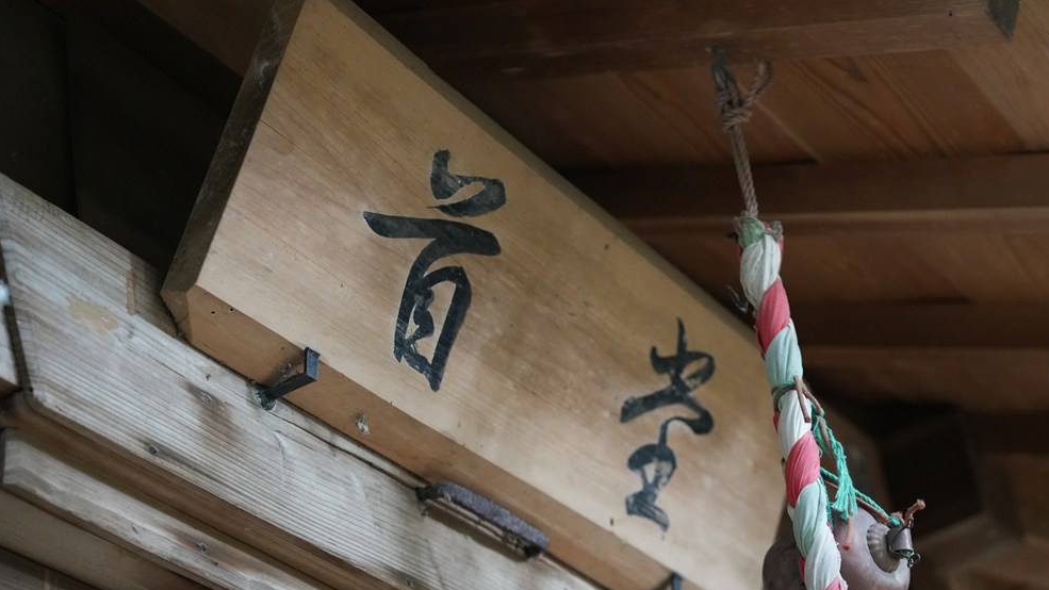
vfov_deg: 16.3
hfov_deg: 28.6
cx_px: 535
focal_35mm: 74
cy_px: 294
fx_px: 2058
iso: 6400
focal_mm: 68
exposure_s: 1/160
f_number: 4
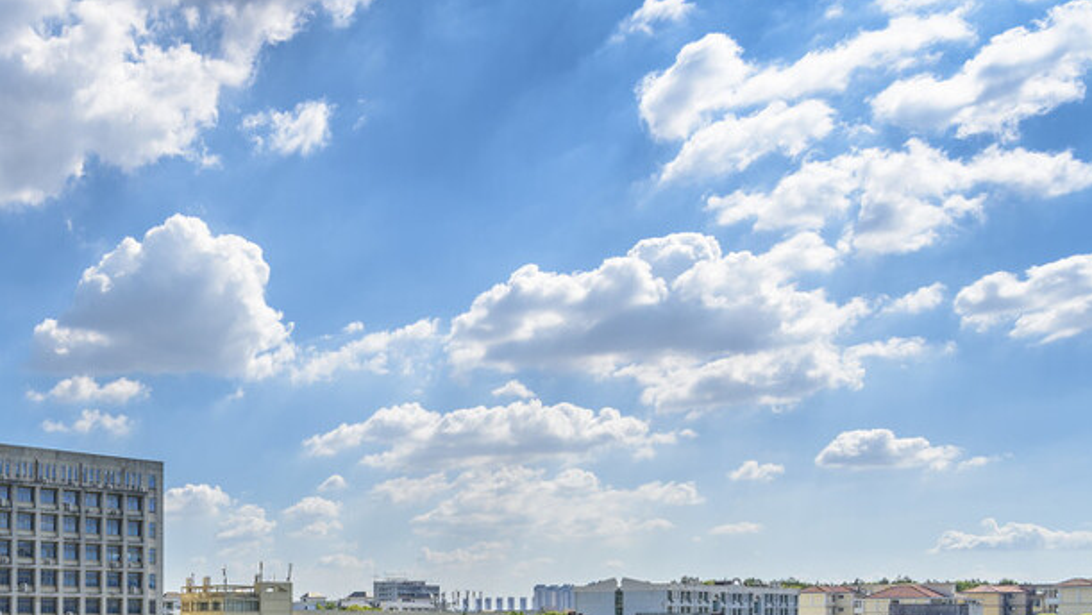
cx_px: 114
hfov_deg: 50.4
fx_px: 1014
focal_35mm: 35
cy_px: 607
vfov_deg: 31.4
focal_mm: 17
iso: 100
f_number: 6.3
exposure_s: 1/800
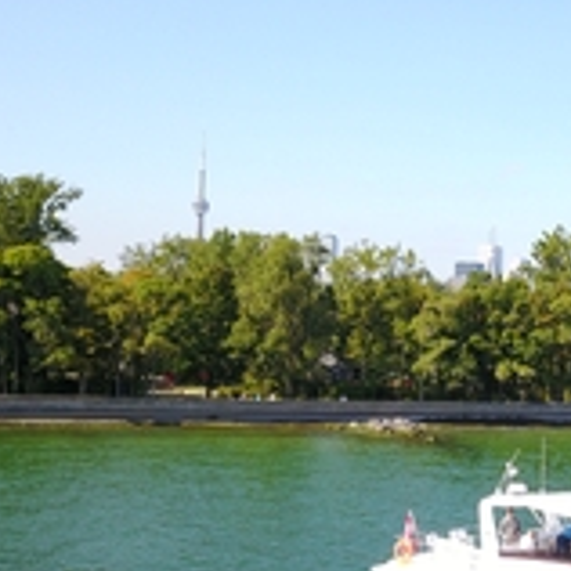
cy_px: 322
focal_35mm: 58
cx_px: 557
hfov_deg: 28.0
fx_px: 1082
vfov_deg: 29.5
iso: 100
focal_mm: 4.73
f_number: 2.2
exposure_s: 1/722
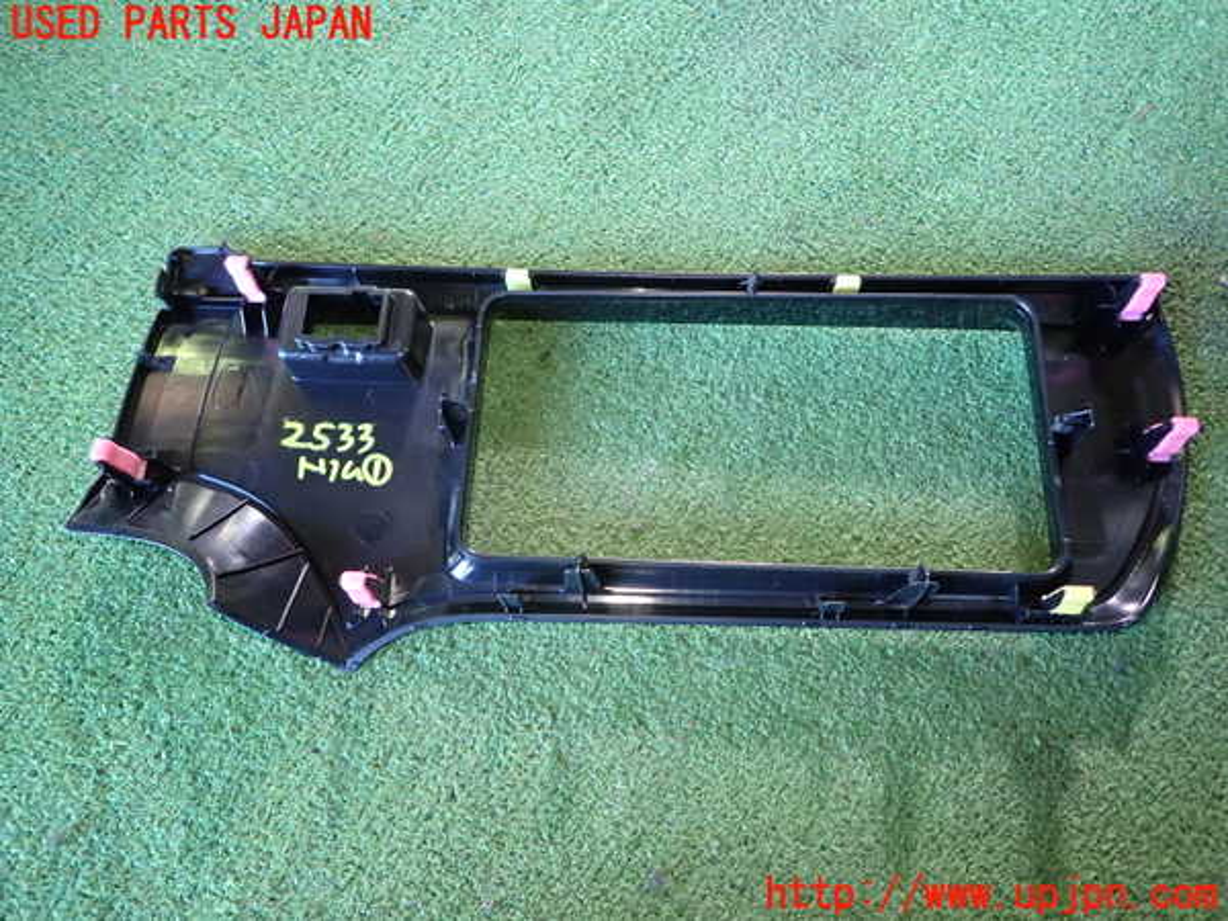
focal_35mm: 25
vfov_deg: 54.9
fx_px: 887
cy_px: 460
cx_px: 614
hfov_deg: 69.4
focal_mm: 4.5
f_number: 2
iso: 400
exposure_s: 1/30
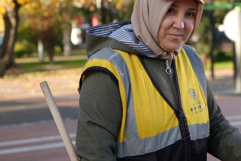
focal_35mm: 109
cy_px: 55
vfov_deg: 12.5
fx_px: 729
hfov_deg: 18.7
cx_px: 168
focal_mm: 70
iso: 100
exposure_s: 1/160
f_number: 4
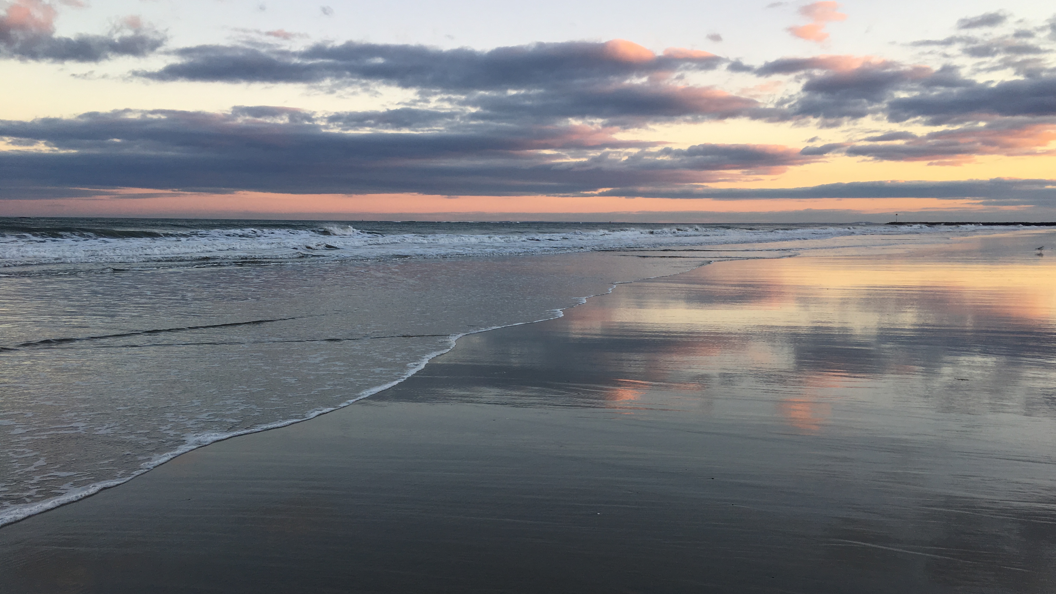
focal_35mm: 32
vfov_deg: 36.5
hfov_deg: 61.0
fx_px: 896
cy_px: 363
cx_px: 534
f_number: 2.2
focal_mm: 4.15
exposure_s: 1/120
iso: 25
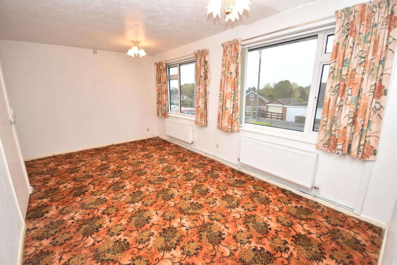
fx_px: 165
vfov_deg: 77.3
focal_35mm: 15
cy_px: 132
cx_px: 198
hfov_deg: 100.4
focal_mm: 10
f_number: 4
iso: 800
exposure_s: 1/125
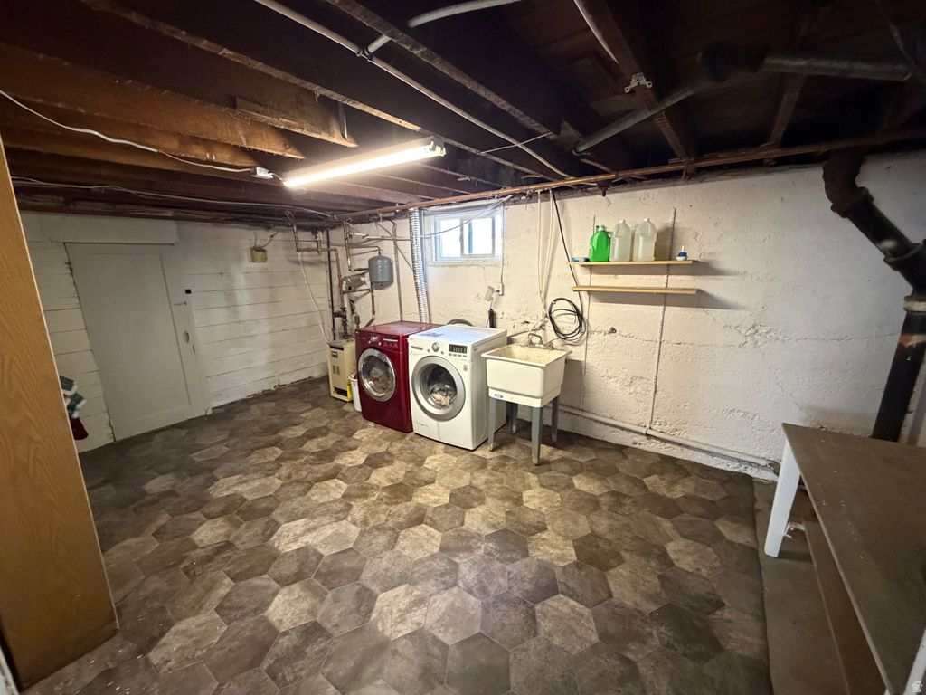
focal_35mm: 14
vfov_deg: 85.7
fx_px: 375
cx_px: 463
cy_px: 348
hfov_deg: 102.1
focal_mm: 2.22
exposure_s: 1/60
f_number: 2.2
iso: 1250
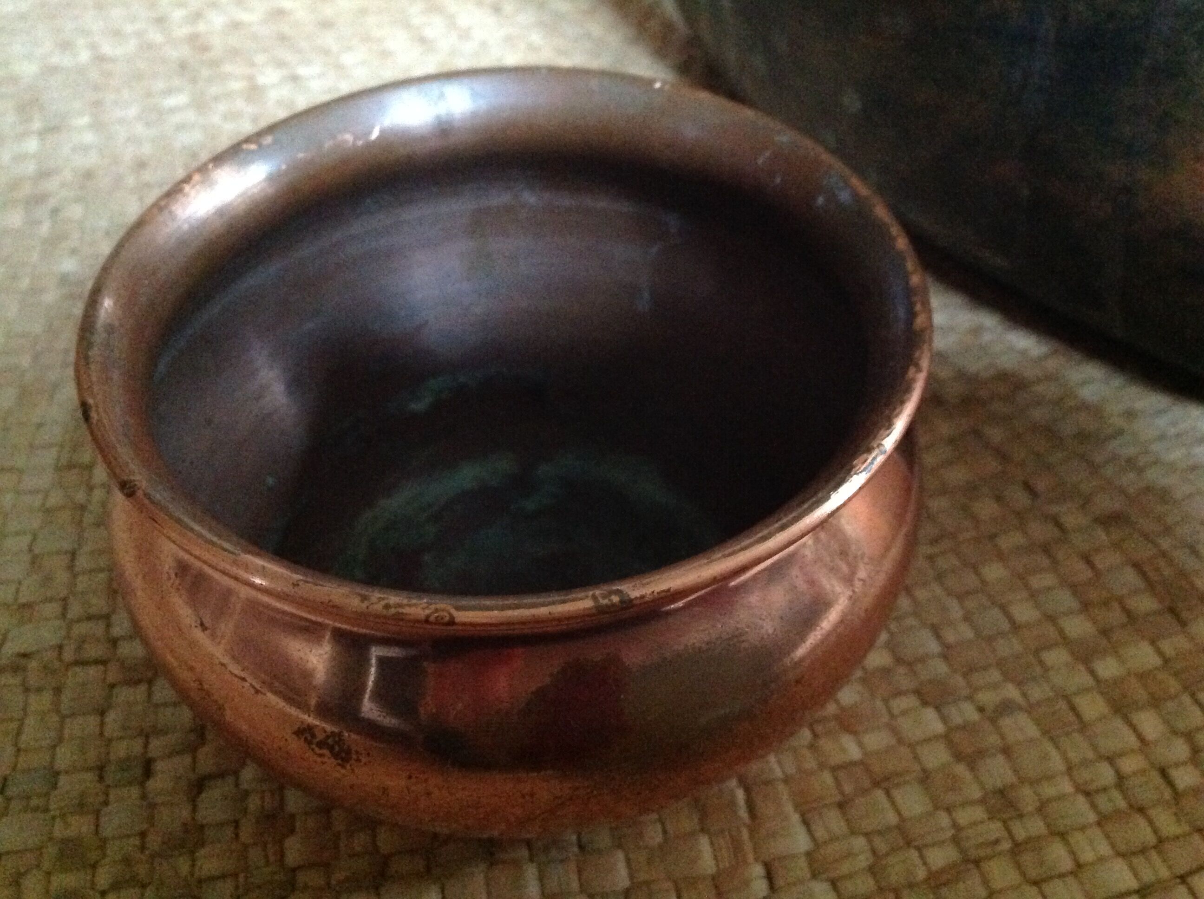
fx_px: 1216
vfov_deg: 40.6
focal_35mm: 35
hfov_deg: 52.7
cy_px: 450
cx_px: 602
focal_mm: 4.28
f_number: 2.4
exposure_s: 1/15
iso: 800
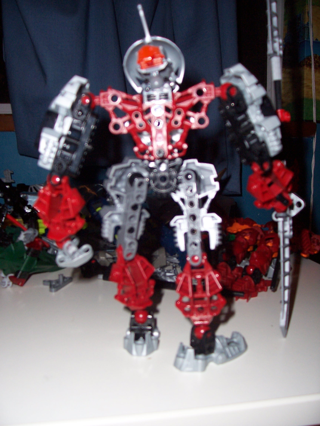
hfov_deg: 41.8
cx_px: 160
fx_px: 419
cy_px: 213
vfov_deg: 54.0
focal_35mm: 34
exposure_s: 1/60
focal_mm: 5.6
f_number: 2.7
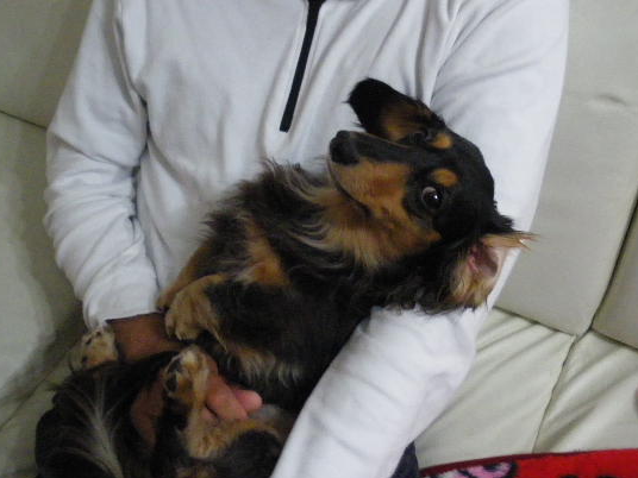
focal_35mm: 43
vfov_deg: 33.6
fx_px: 793
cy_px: 238
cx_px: 331
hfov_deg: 43.8
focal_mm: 6.3
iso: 800
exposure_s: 1/30
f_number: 3.5
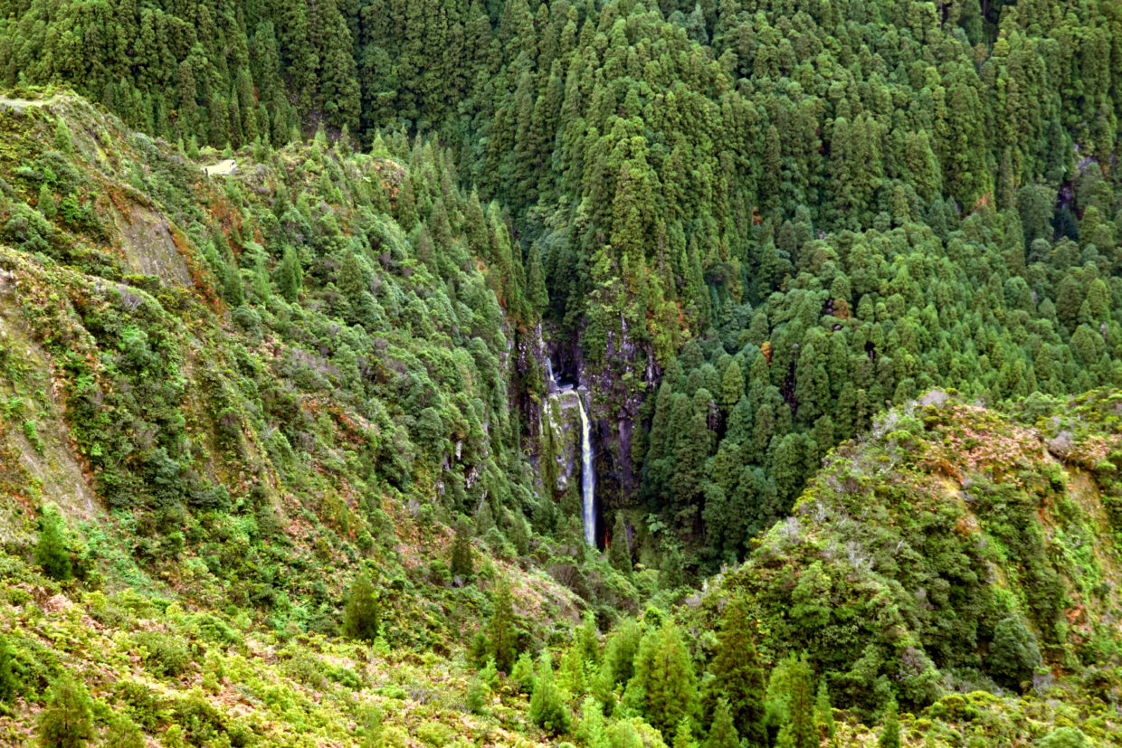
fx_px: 3974
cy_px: 374
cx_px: 561
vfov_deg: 10.8
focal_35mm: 128
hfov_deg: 16.1
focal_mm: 85
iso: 200
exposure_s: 1/100
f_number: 8
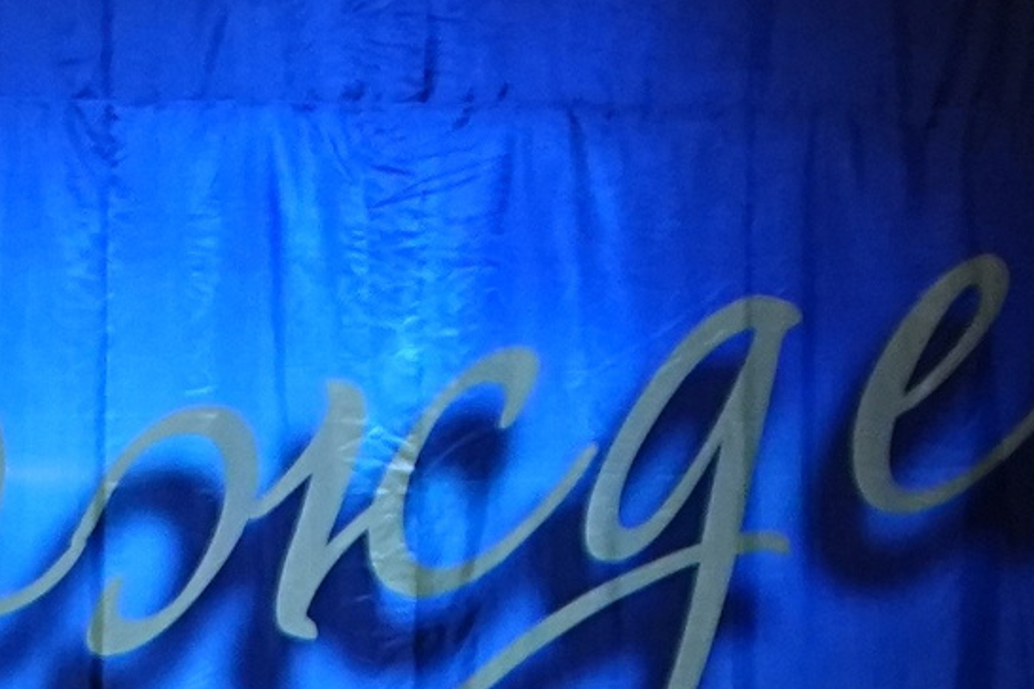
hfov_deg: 4.2
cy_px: 1301
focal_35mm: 492
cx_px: -57
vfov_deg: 2.8
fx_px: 14130
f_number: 2.8
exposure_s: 1/400
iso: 2000
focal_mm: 70
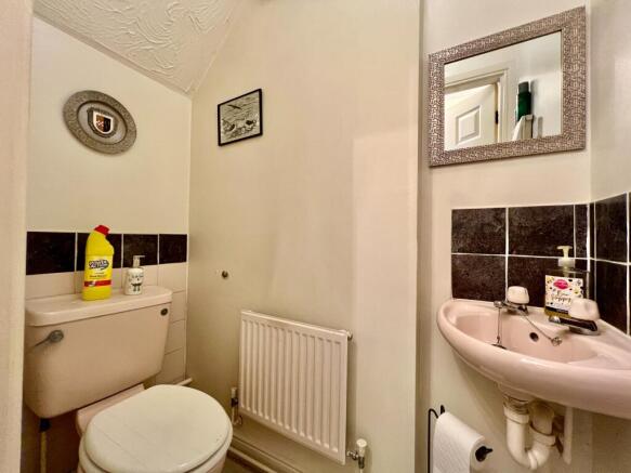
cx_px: 316
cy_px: 236
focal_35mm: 13
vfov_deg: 89.9
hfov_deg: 106.2
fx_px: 237
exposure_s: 1/50
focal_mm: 1.57
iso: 200
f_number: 1.8
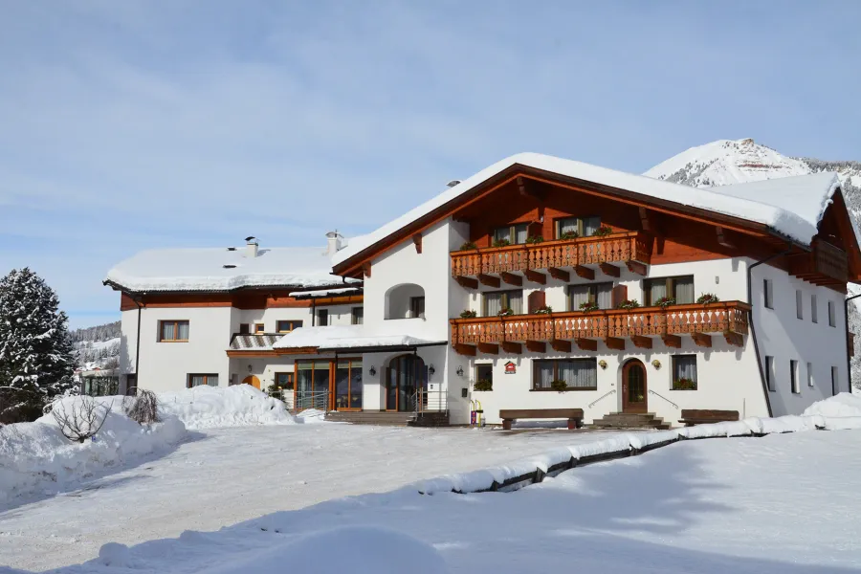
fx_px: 933
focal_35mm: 39
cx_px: 430
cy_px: 287
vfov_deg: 34.2
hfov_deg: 49.6
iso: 1600
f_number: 14
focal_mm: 26
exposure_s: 1/2500
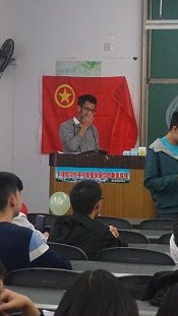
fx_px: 889
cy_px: 132
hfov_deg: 10.9
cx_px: 296
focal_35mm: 106
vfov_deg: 20.2
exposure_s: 1/160
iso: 3200
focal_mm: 35
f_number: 5.6
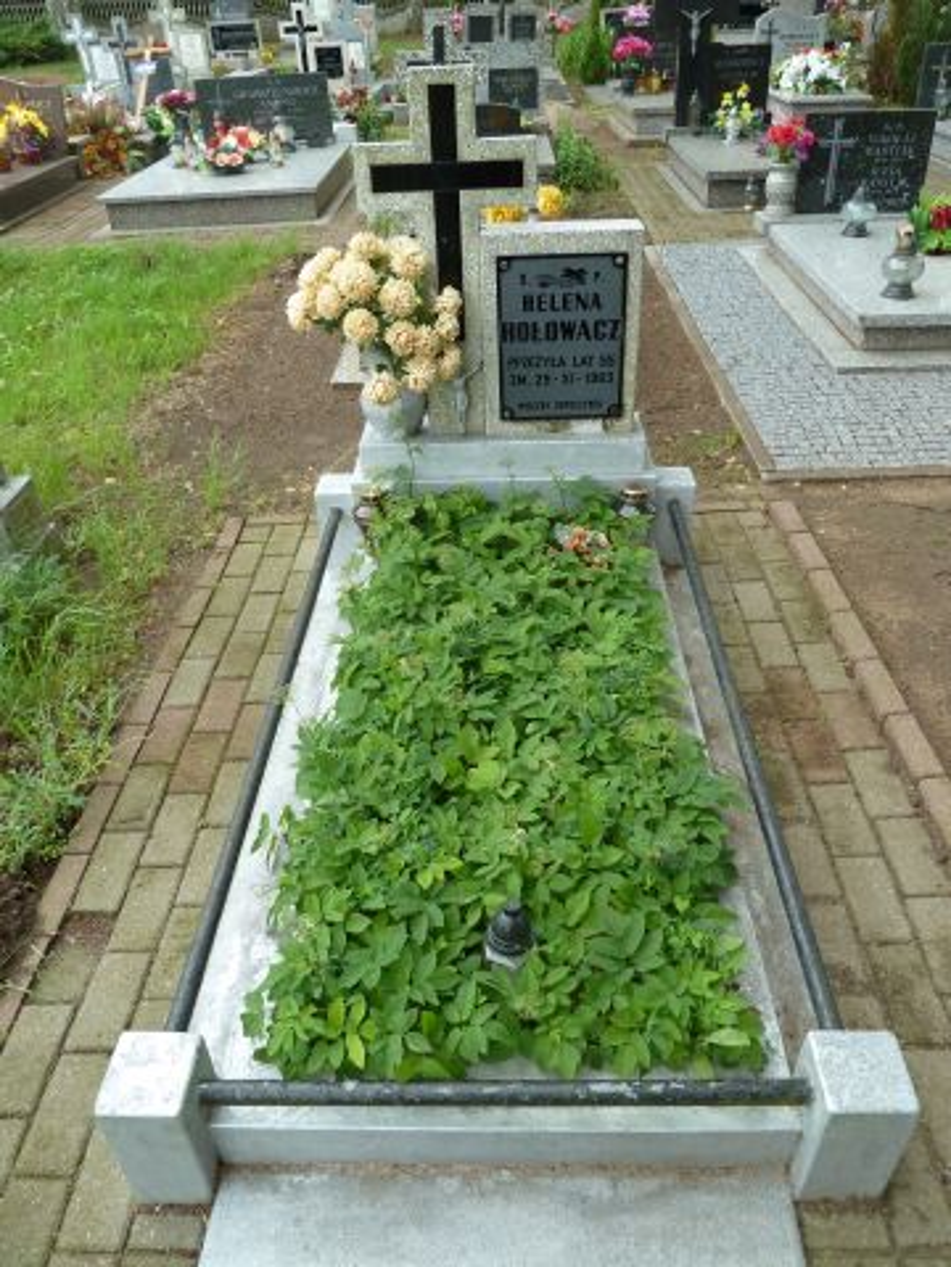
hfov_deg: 54.9
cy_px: 634
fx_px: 916
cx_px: 476
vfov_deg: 69.4
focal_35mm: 25
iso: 80
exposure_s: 1/80
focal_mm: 4.1
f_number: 3.3
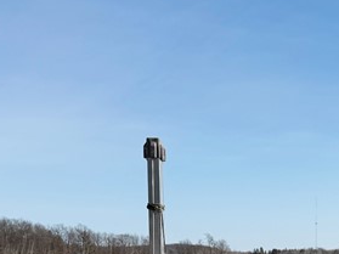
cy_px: 385
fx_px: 861
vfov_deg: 15.4
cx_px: 279
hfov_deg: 21.9
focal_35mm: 88
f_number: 1.78
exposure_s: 1/14286
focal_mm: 6.76
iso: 80
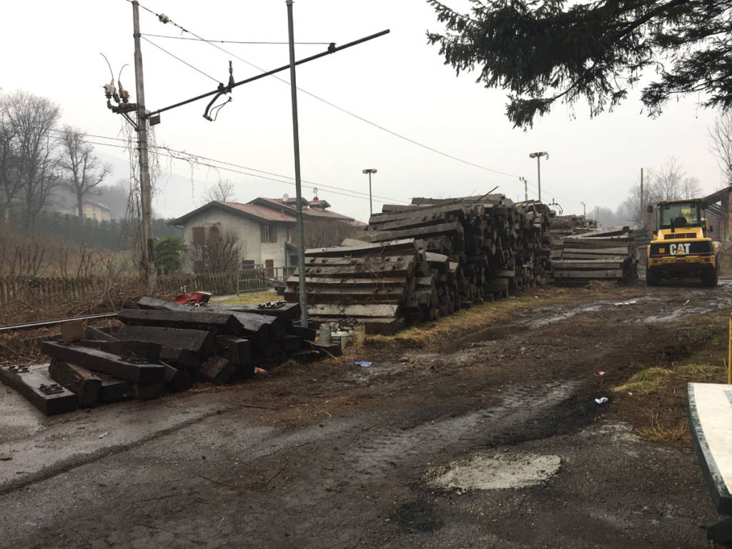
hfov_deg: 61.7
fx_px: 613
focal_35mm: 29
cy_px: 274
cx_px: 366
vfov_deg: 48.2
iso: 32
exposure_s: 1/100
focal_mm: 4.15
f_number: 2.2
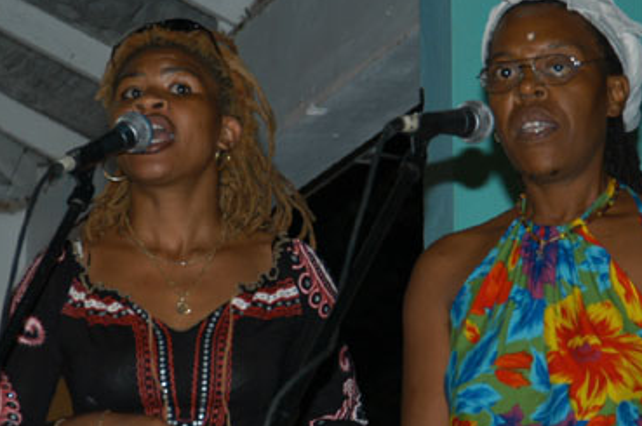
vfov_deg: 6.2
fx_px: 3918
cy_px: 242
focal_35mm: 220
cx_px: 387
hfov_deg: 9.4
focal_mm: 80
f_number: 5
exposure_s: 1/60
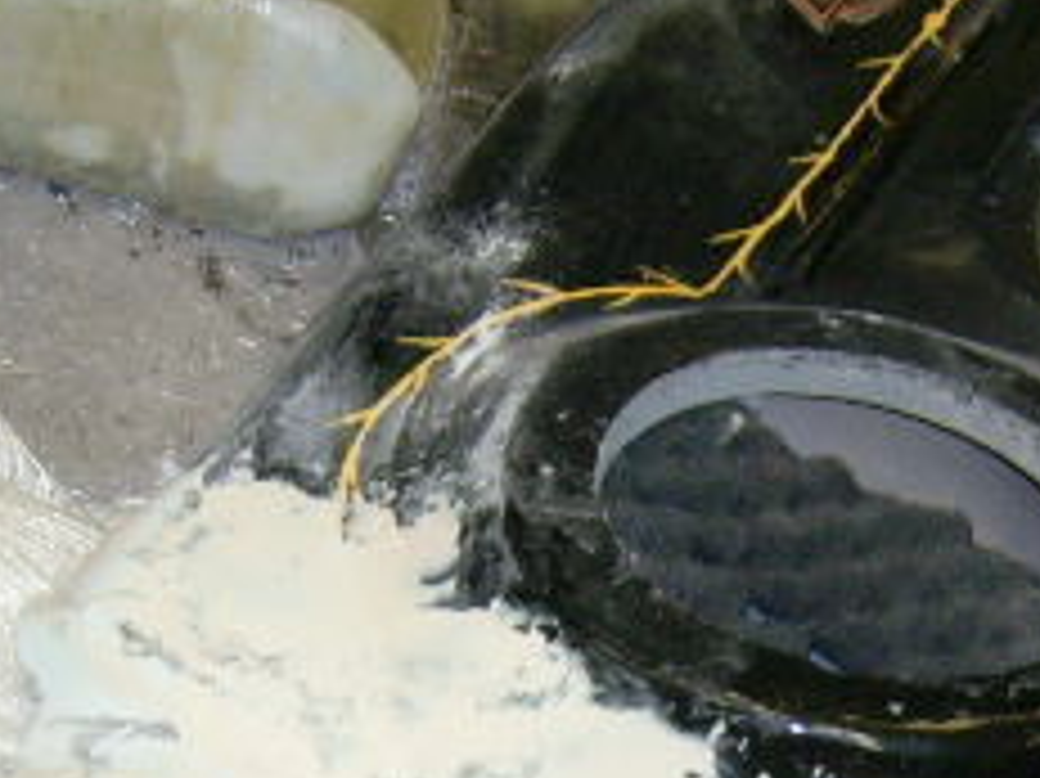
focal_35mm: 97
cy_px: 805
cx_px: 738
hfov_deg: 20.1
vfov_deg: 14.9
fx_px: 2913
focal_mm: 5.95
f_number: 2.8
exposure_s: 1/60
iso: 100
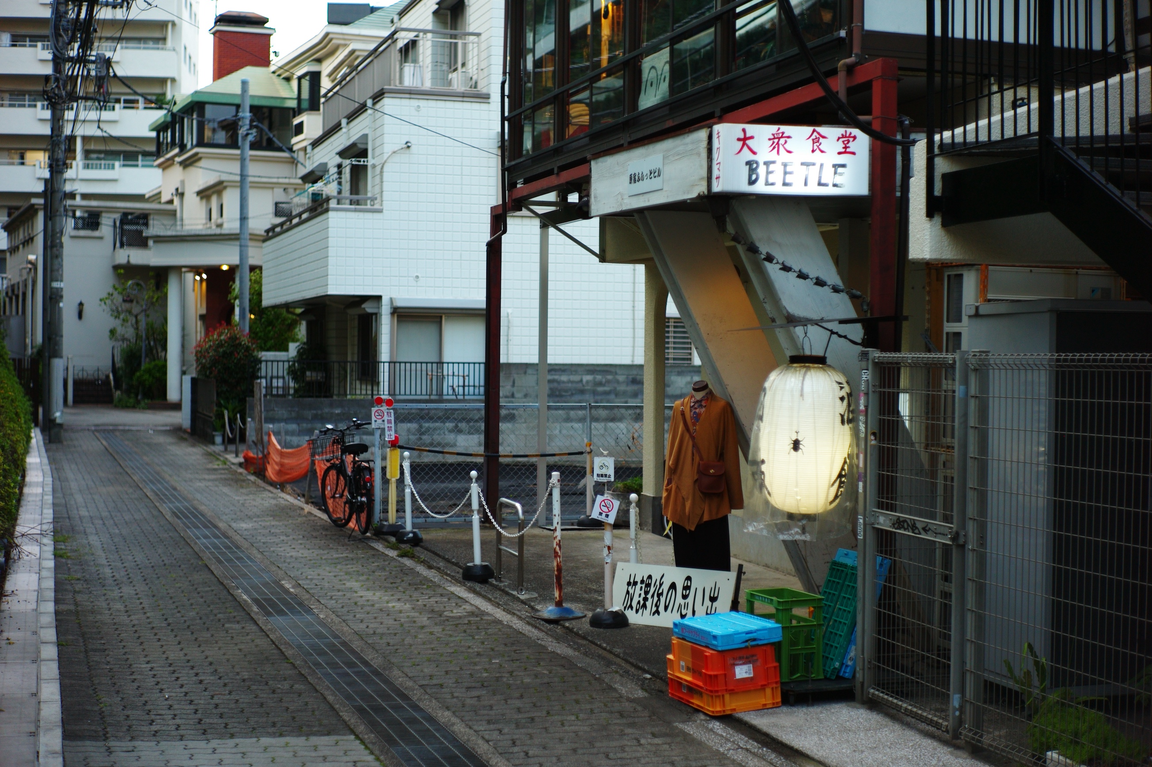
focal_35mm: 50
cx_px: 576
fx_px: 1599
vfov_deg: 27.0
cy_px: 384
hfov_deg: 39.6
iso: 400
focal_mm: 50
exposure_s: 1/360
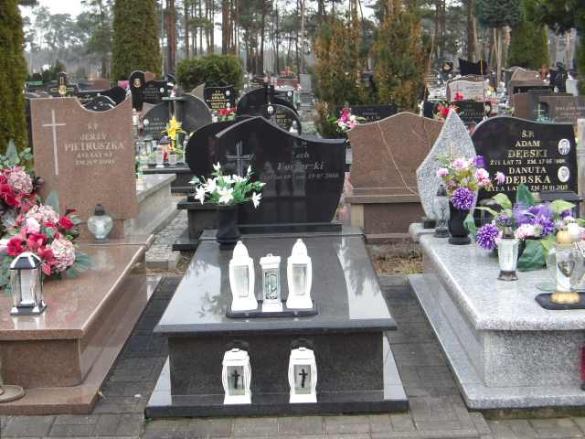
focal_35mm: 53
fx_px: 896
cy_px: 220
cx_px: 292
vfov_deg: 27.5
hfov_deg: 36.2
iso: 221
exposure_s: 1/60
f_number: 4.2
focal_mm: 9.4
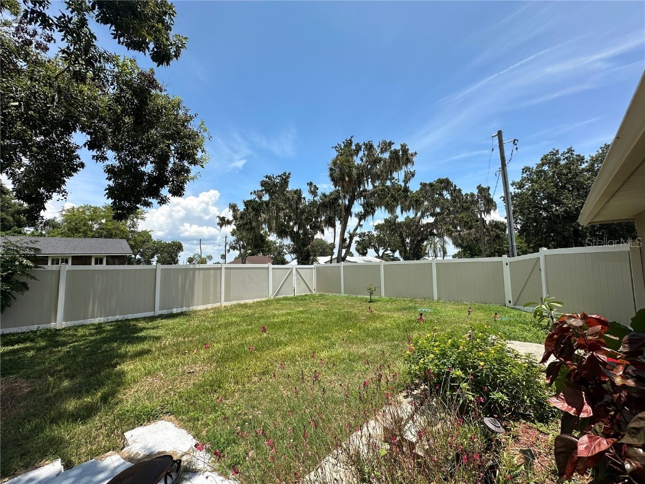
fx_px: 261
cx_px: 322
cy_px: 242
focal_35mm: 14
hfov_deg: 102.1
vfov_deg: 85.7
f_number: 2.2
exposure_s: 1/1949
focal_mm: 2.22
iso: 40
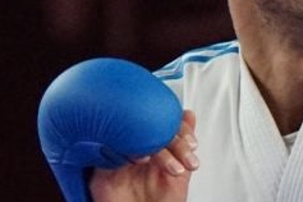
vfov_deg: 0.8
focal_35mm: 1711
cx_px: 1002
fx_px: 14400
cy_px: 41
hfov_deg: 1.2
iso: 3200
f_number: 2.8
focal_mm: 150
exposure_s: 1/2000
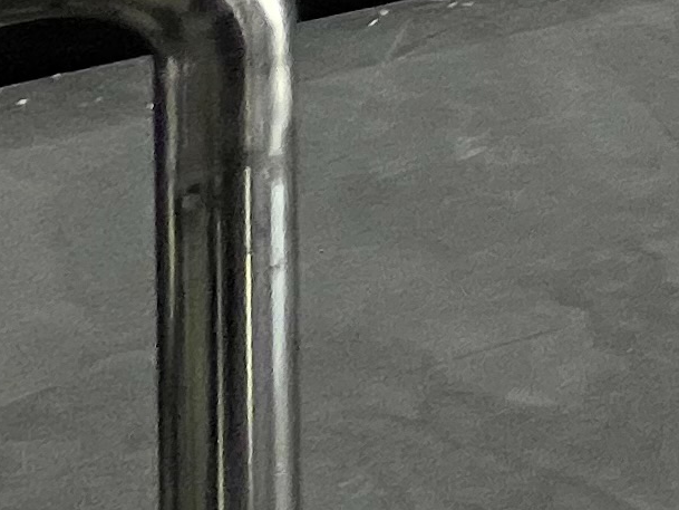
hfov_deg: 10.7
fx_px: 1687
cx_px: 2161
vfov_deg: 12.1
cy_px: -855
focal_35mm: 86
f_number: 1.8
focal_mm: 1.57
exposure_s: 1/163
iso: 32
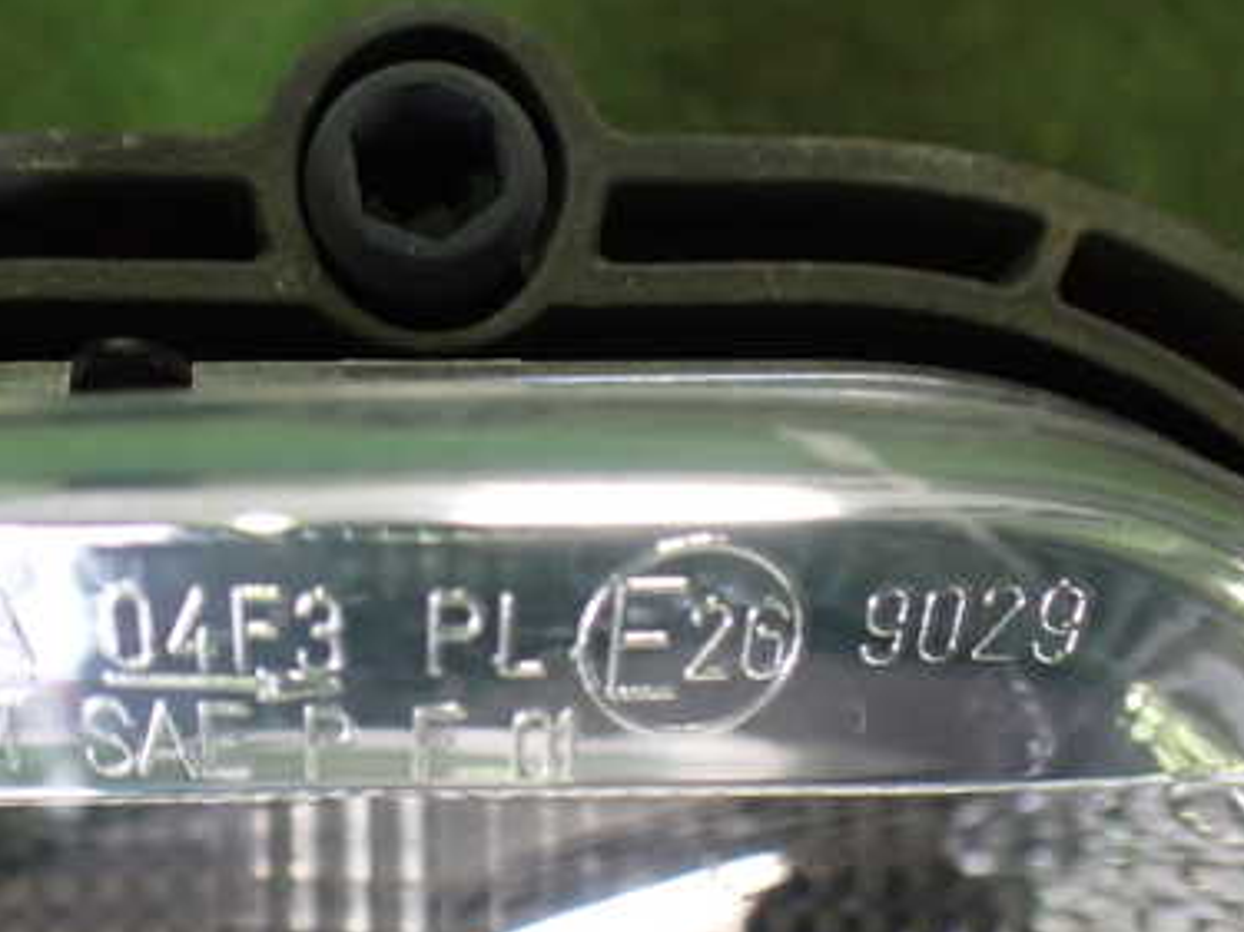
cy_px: 630
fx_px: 1724
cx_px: 454
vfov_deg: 30.0
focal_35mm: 48
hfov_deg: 39.4
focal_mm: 5.4
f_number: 2.3
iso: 800
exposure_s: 1/60
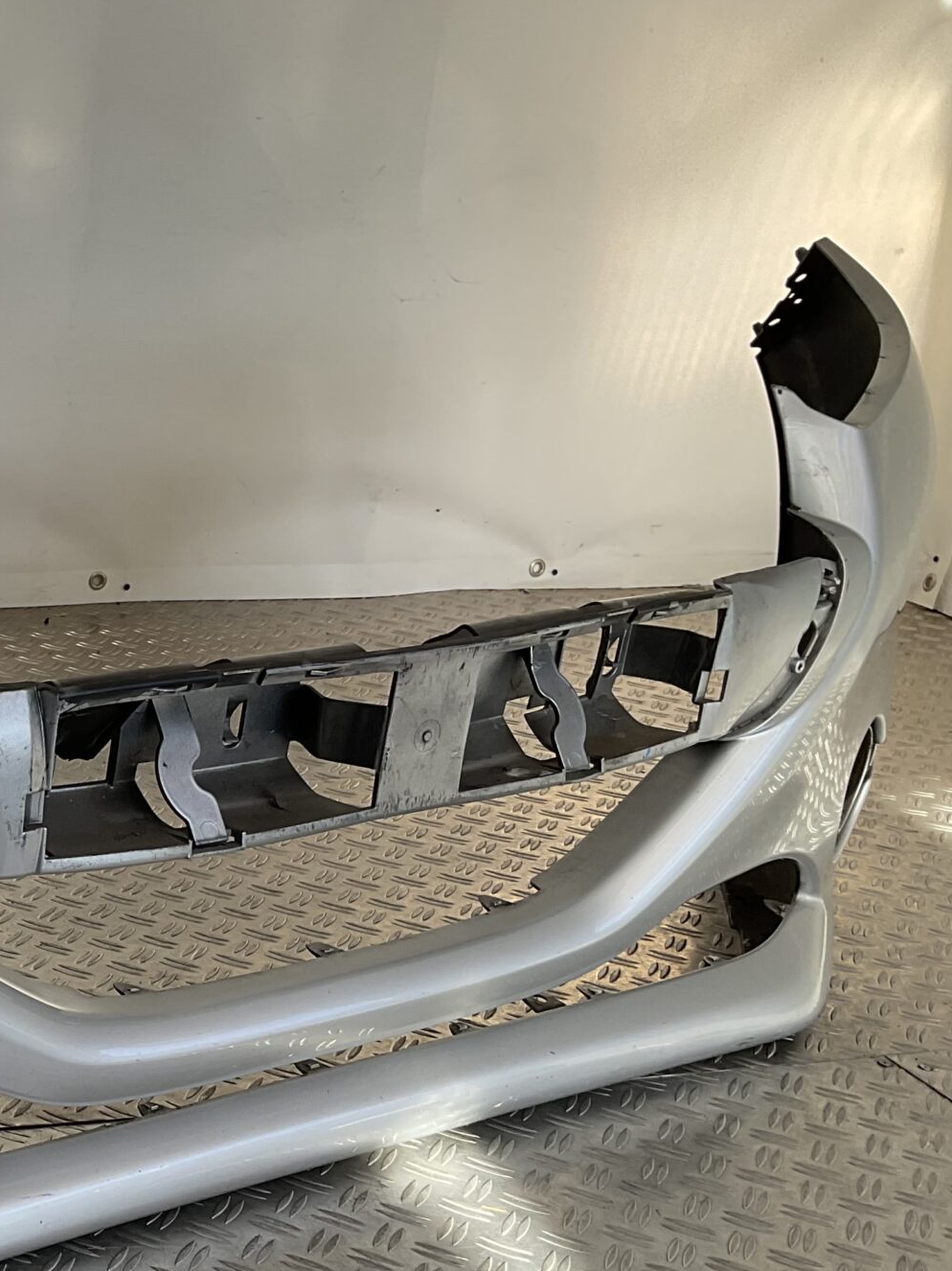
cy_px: 881
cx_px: -193
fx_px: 2054
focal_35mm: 56
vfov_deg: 33.9
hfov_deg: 23.8
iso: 16
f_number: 1.8
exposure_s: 1/214
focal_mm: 3
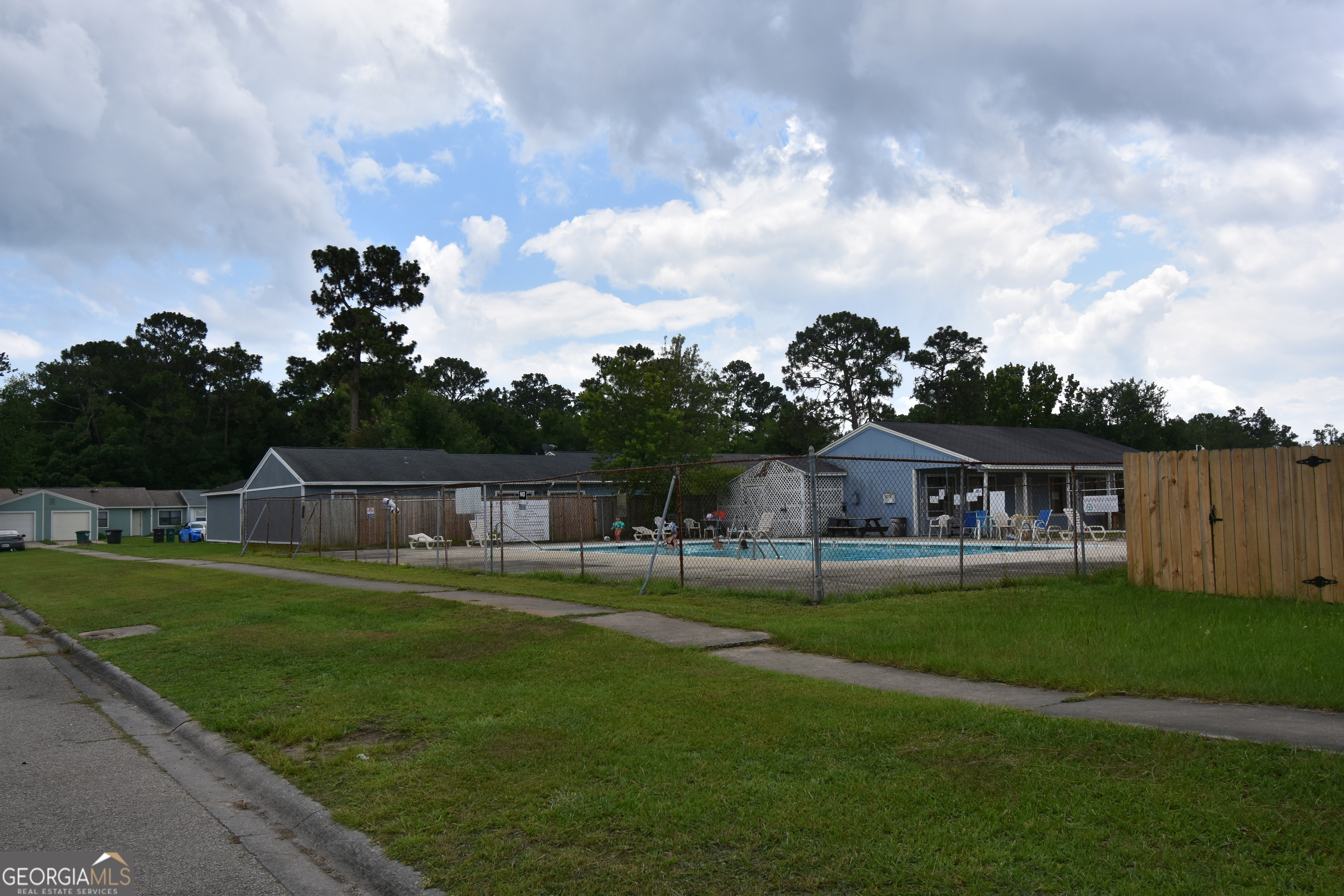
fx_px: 1120
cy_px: 448
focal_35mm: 30
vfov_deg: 43.6
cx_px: 672
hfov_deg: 61.9
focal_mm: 20
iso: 180
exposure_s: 1/500
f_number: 8
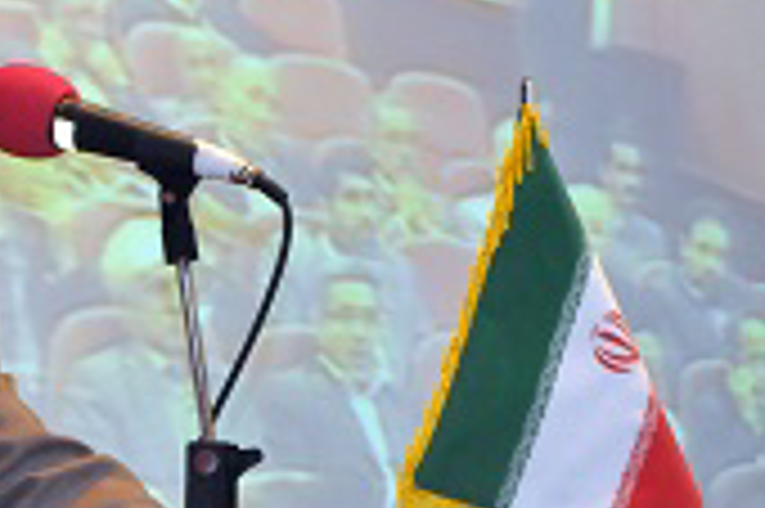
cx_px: 36
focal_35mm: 194
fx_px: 4122
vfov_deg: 7.0
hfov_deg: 10.5
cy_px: 97
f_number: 6.3
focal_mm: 55
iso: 3600
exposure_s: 1/60
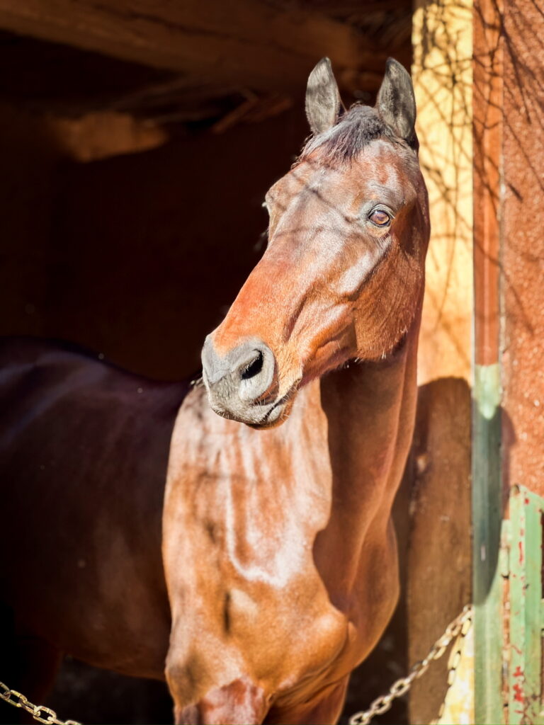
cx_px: 272
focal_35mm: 77
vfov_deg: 25.3
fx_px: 1613
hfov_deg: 19.1
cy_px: 362
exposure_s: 1/120
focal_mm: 9
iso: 32
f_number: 2.8
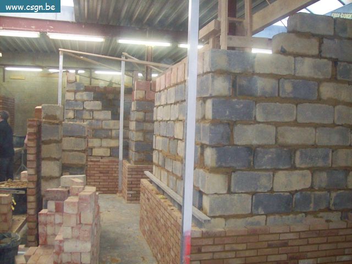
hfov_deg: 51.4
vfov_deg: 39.7
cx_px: 176
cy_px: 132
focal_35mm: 36
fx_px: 366
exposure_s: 1/64
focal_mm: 6
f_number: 2.7
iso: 200
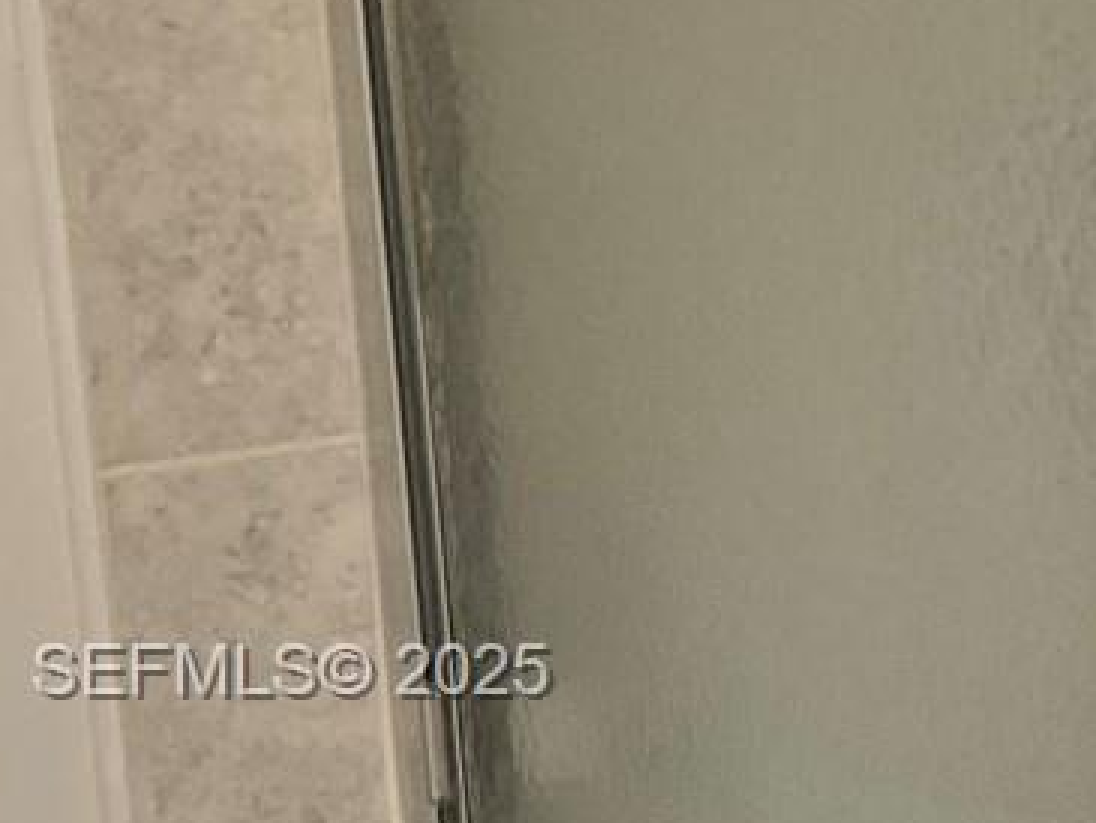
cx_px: 2018
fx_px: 4022
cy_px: 676
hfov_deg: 13.7
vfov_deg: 11.6
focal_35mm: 127
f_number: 1.8
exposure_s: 1/120
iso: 64
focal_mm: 3
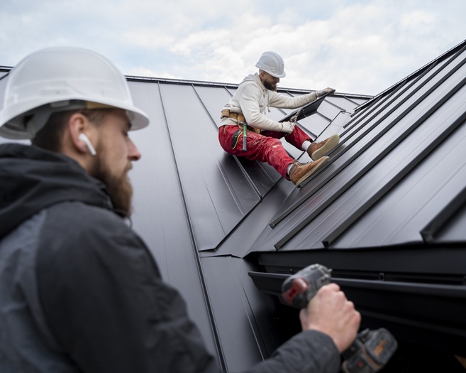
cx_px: 267
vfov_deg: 45.8
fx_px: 441
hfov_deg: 55.5
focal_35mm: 32
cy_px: 185
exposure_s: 1/200
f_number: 3.5
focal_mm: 28
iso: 200
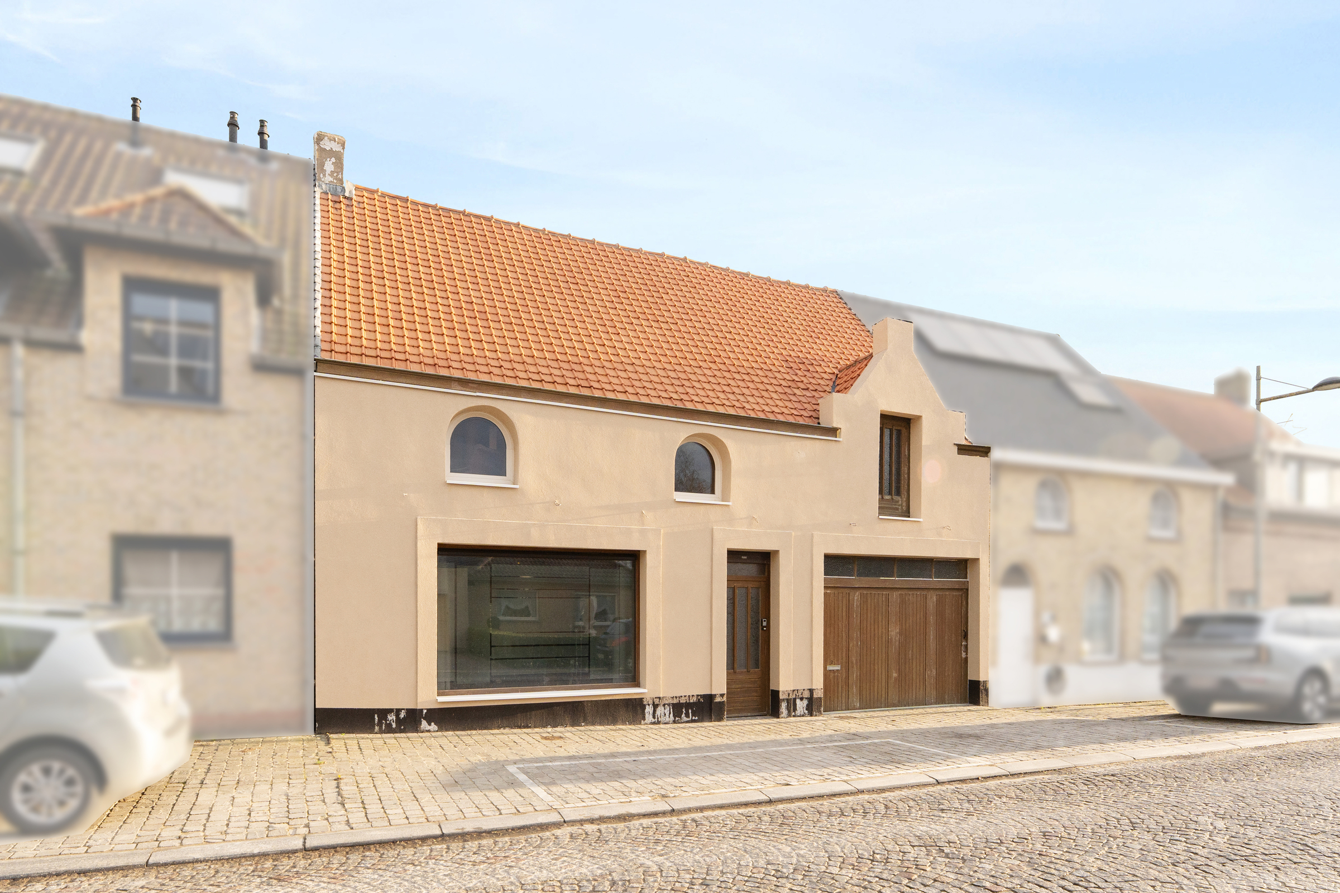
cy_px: 446
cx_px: 670
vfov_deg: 81.2
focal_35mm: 14
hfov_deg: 104.3
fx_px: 521
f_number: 9
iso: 250
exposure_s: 1/200
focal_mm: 14
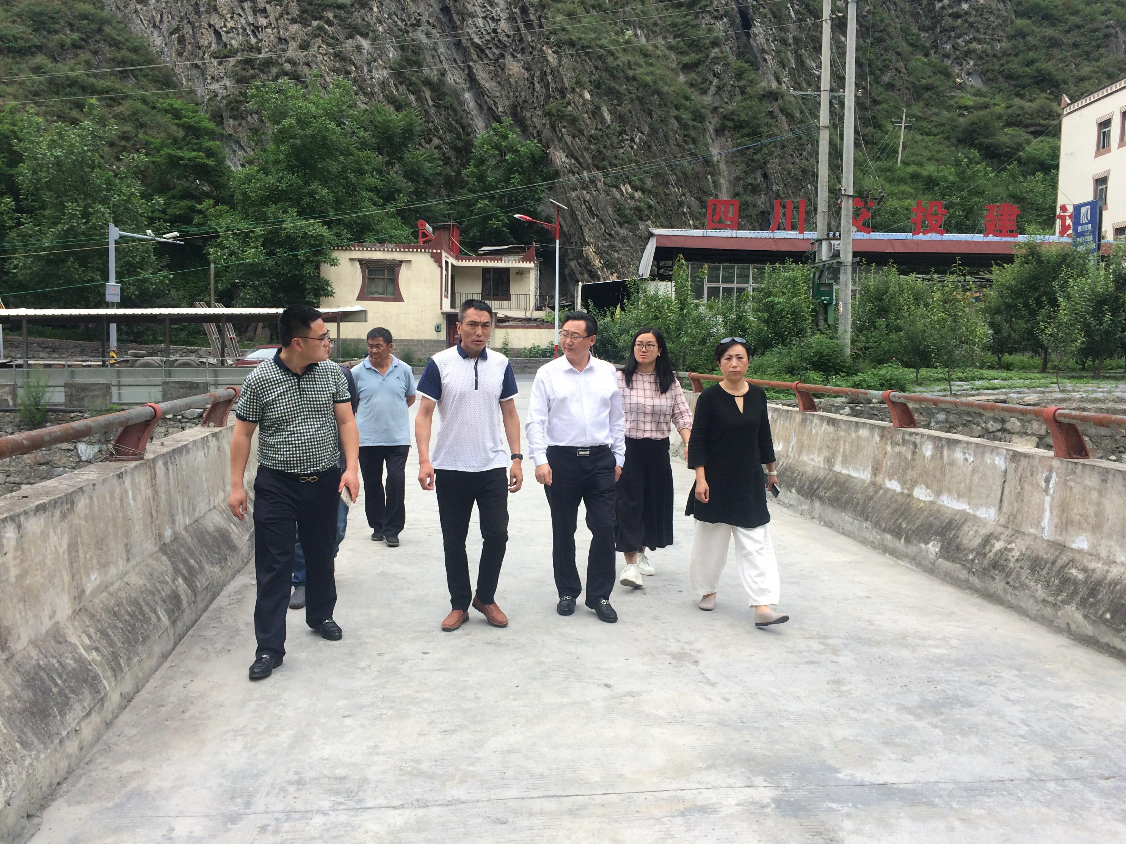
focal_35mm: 29
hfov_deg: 61.7
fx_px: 943
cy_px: 422
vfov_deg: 48.2
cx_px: 563
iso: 32
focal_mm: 4.15
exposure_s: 1/578
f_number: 2.2
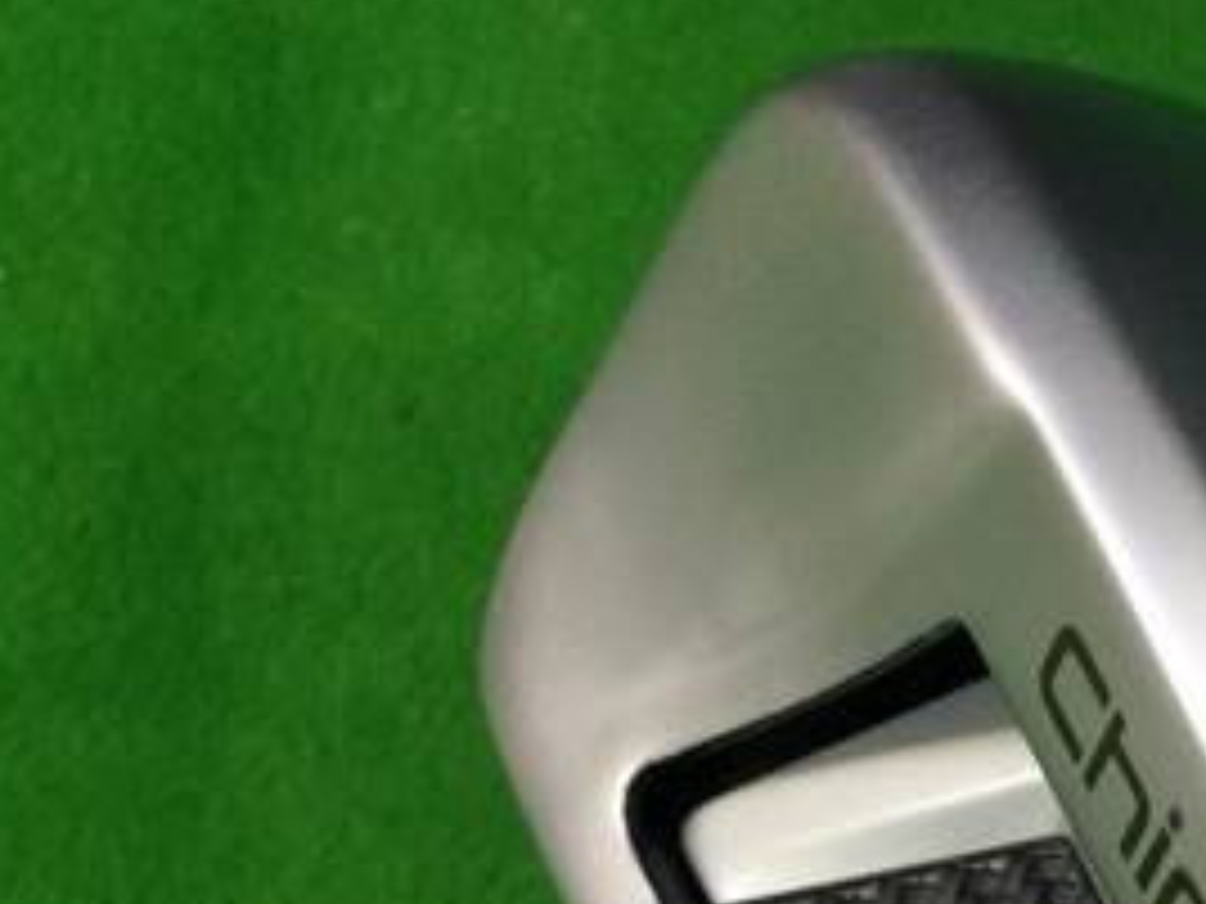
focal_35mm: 74
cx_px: 1386
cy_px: 900
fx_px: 2578
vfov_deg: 19.3
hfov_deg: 24.3
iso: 80
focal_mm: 3.3
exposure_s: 1/30
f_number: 2.4
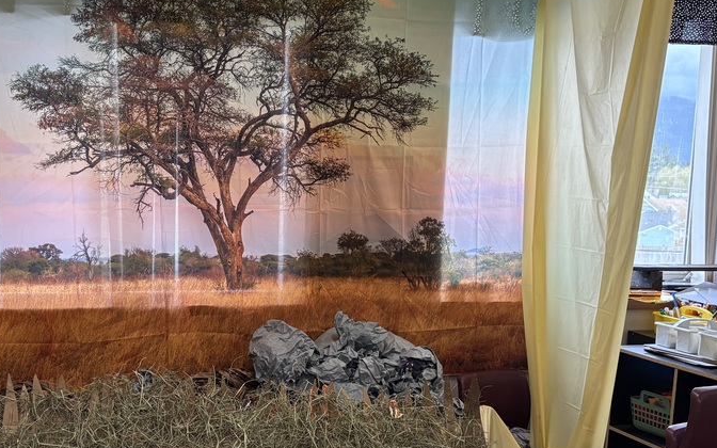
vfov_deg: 30.4
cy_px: 292
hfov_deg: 46.5
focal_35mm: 42
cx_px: 242
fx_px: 821
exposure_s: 1/120
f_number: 1.6
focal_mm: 5.96
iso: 200
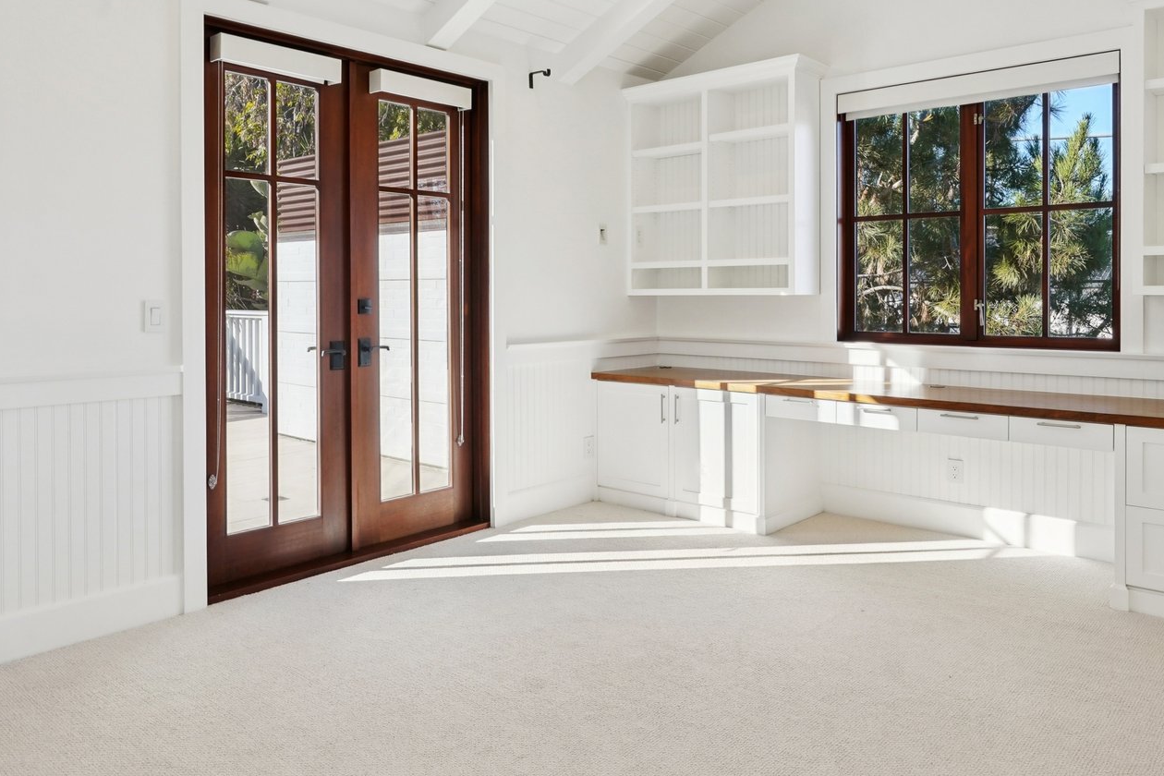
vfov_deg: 49.3
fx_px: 841
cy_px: 313
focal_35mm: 26
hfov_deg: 69.3
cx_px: 616
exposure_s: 1/125
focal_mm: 16
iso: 400
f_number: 8
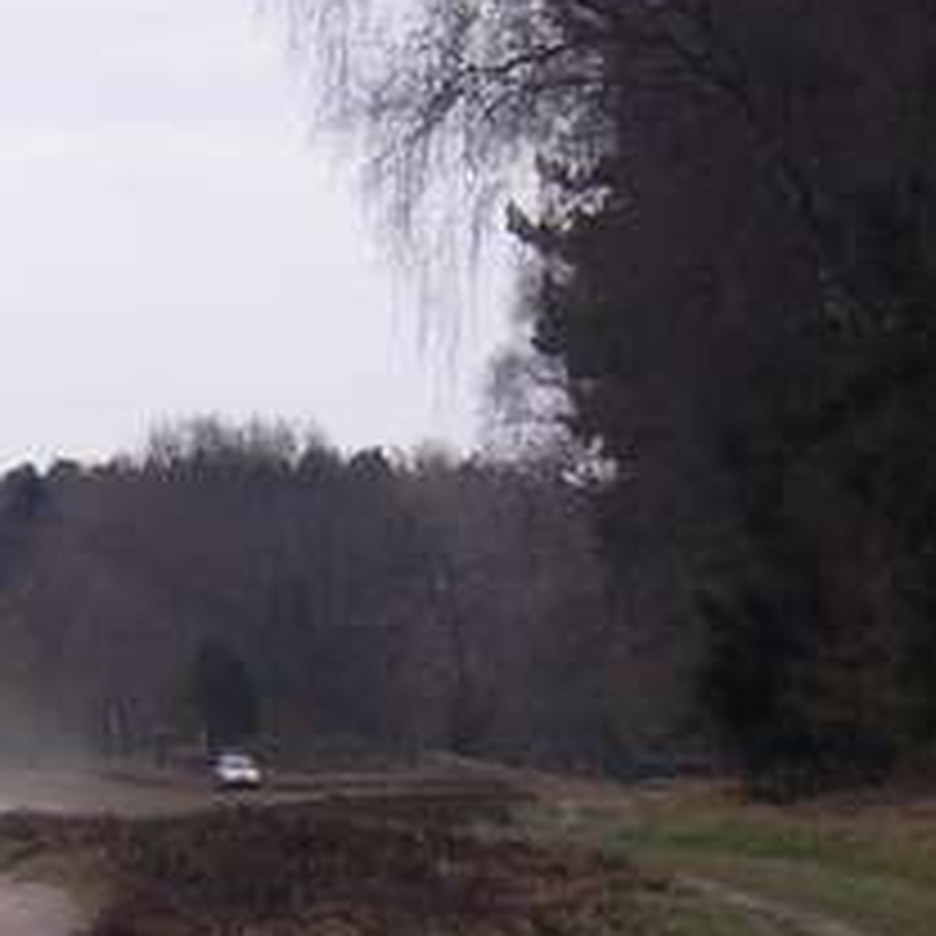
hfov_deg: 4.3
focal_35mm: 404
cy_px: 837
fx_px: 12359
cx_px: -747
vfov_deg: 4.3
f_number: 3.8
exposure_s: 1/500
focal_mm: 14.7
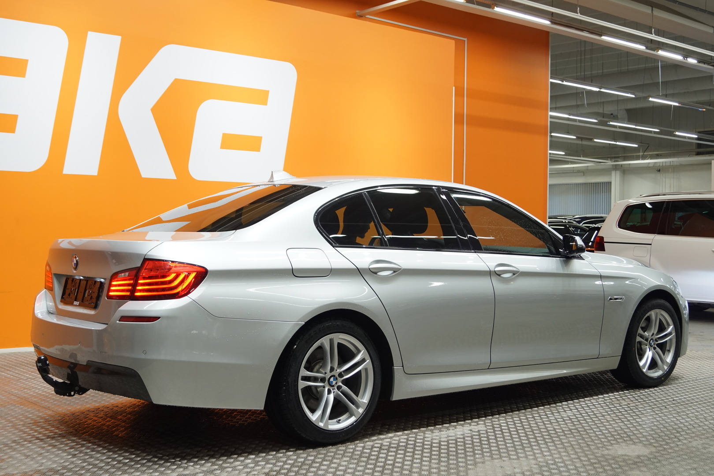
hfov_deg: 46.4
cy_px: 238
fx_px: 833
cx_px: 357
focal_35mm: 42
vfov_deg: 31.9
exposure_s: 1/60
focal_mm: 28
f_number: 4.5
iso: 640
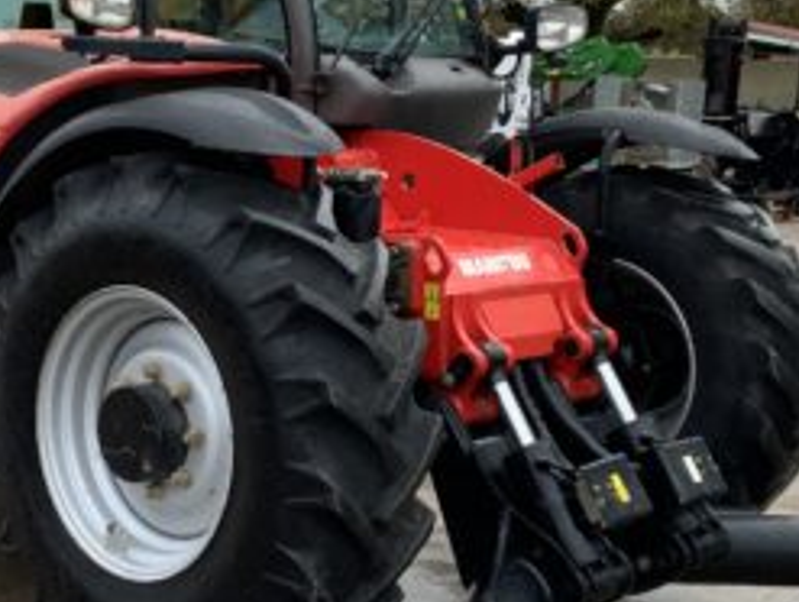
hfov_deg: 25.9
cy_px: 382
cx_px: 291
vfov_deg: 19.6
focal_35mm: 75
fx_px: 1734
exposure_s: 1/122
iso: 32
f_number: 1.8
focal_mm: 3
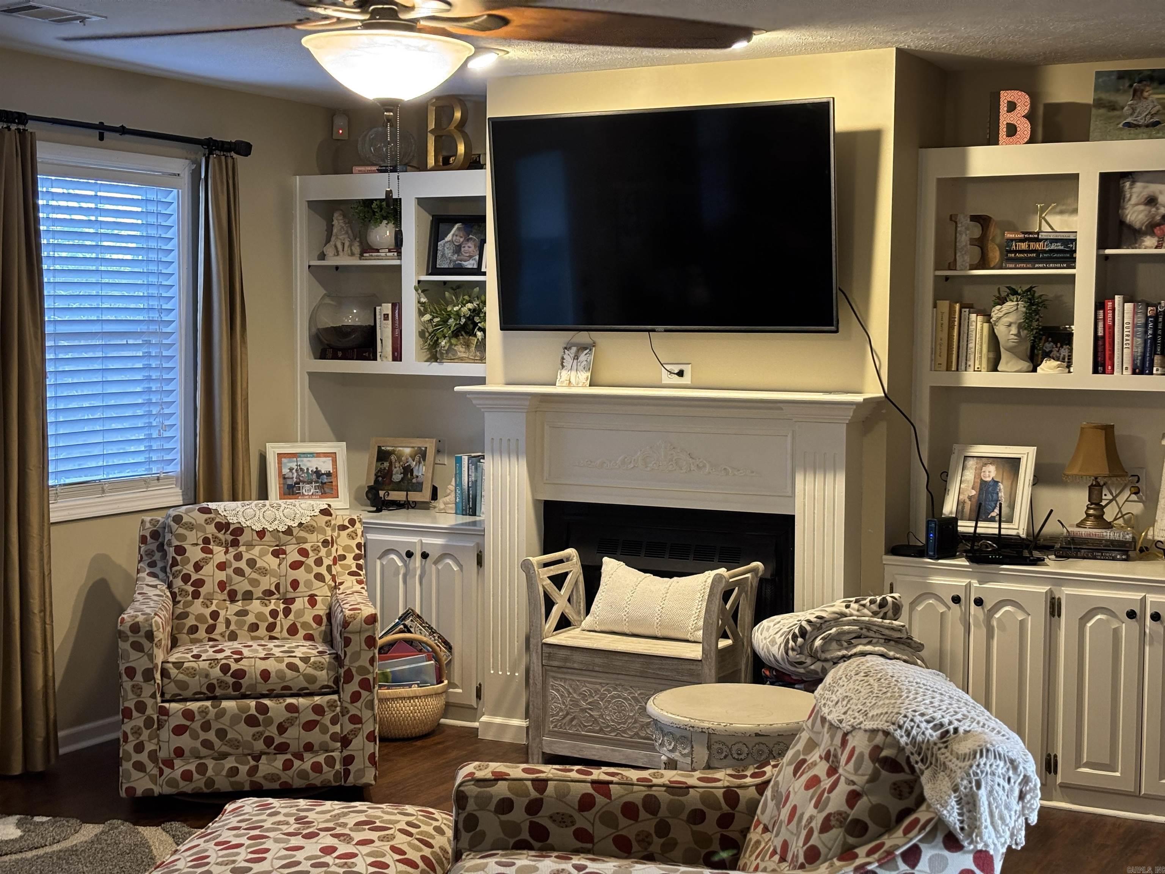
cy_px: 437
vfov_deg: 28.0
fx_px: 1750
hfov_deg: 36.8
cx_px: 582
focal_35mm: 52
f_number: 1.6
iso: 250
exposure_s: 1/40
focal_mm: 5.96
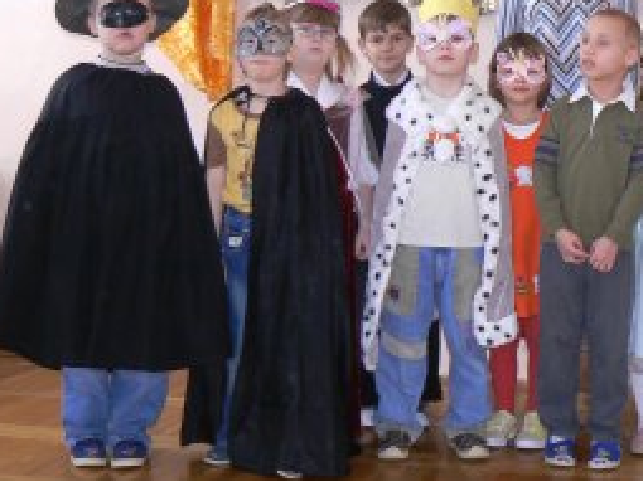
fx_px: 1392
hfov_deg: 25.5
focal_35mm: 75
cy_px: 71
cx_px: 523
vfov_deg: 19.3
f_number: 2.8
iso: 160
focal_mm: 6.9
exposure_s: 1/30
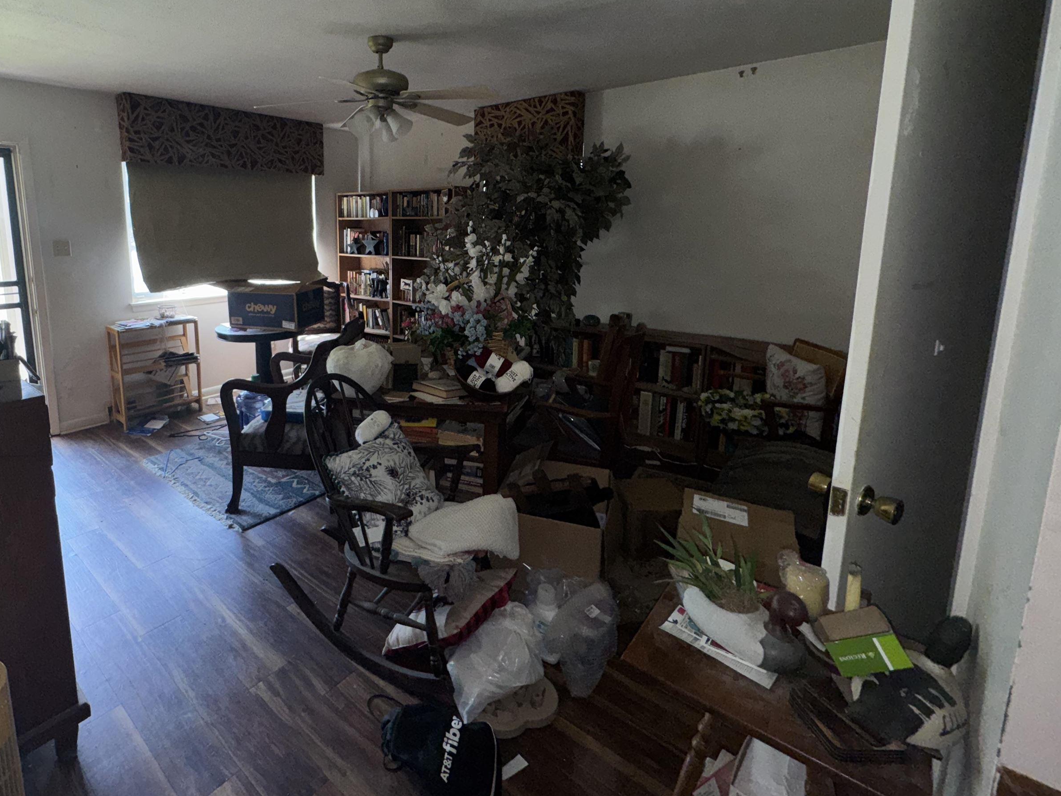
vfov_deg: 70.7
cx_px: 402
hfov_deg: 86.1
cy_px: 309
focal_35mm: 18
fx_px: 552
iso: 80
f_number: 2.2
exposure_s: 1/70
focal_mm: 2.22
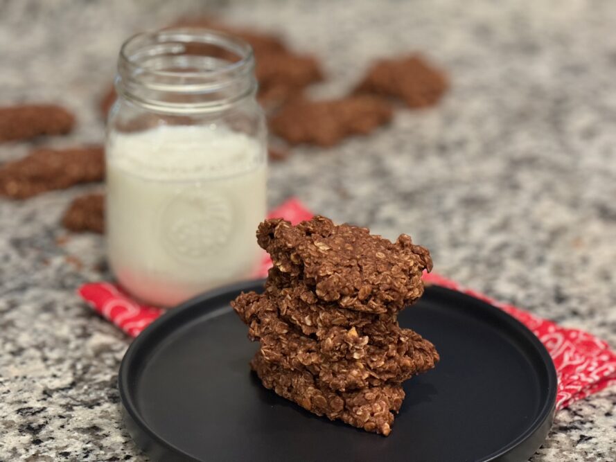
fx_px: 2136
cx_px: 308
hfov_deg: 16.4
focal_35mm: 120
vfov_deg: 12.4
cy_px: 231
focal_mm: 15.66
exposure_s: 1/60
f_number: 2.8
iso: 400
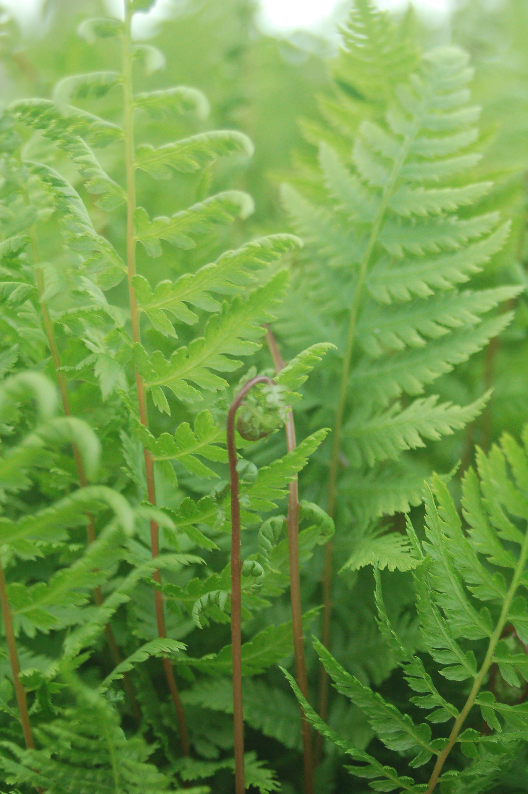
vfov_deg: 19.5
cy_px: 397
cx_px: 264
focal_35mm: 105
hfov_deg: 13.0
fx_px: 2314
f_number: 4.5
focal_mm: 70
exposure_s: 1/60
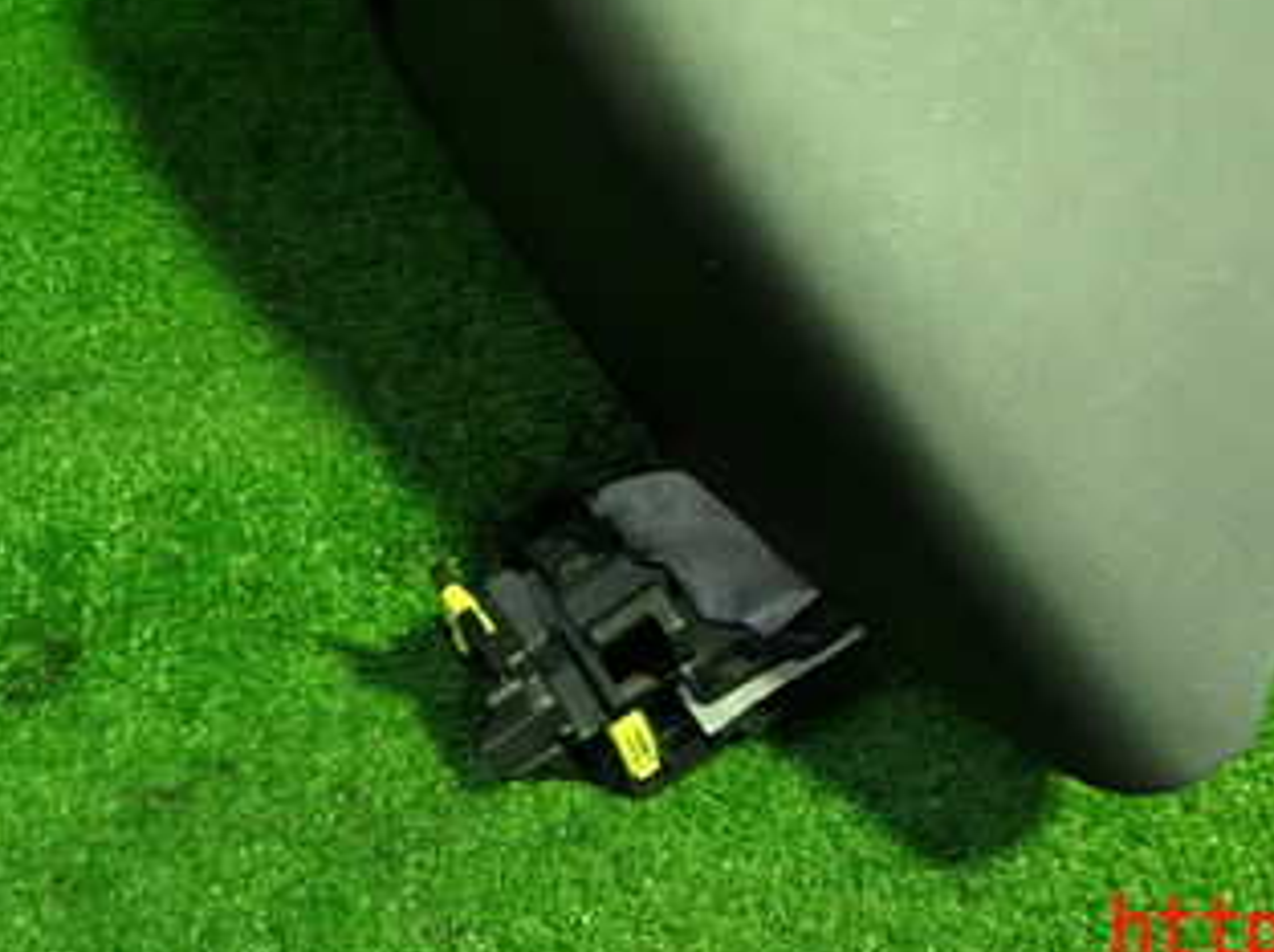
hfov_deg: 39.4
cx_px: 810
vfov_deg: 28.8
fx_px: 1765
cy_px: 69
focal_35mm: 48
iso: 250
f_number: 2
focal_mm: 4.5
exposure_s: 1/30
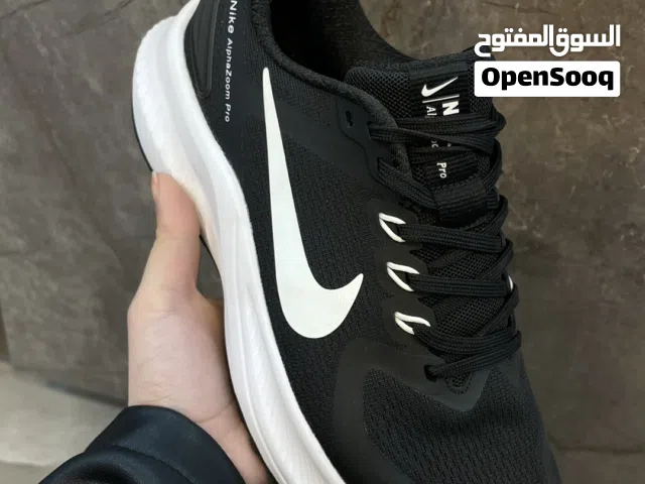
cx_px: 322
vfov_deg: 53.1
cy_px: 242
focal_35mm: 26
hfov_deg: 67.3
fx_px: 484
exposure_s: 1/100
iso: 80
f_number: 1.6
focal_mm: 4.2
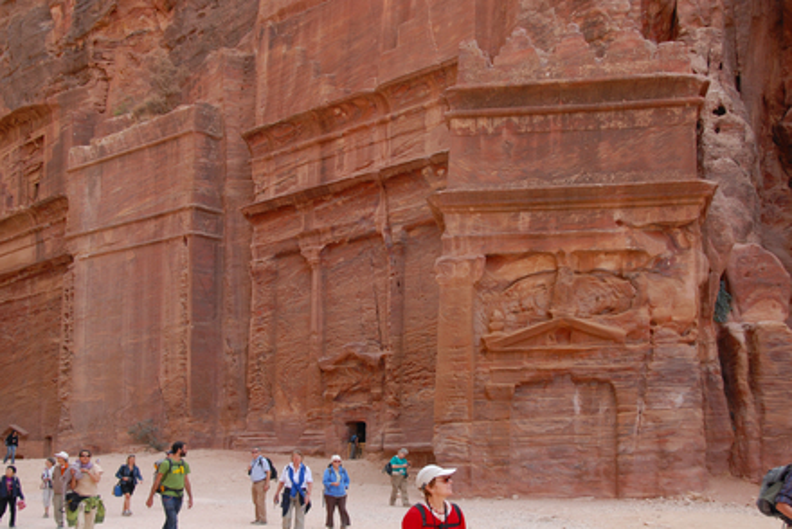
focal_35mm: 44
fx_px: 958
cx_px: 396
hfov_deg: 44.9
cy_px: 264
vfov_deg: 30.9
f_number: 9
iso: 200
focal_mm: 29
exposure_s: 1/125
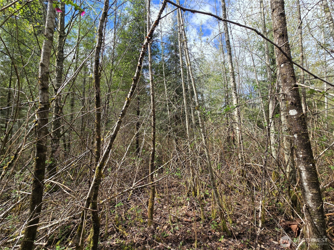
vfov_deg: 89.9
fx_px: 125
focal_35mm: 13
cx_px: 167
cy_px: 125
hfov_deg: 106.2
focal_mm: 2.2
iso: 50
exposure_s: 1/1102
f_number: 2.2
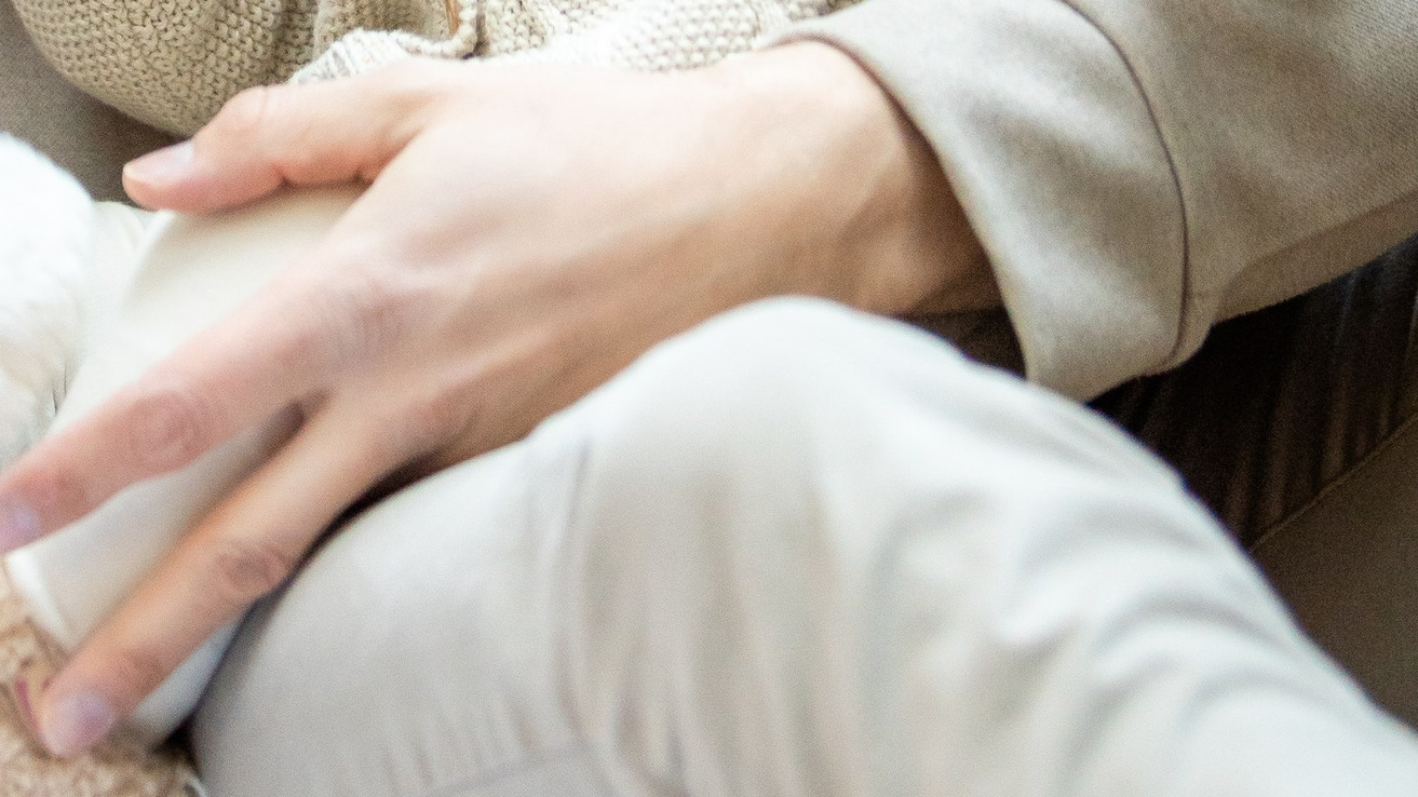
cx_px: 399
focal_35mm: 285
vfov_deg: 4.2
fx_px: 10714
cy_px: -478
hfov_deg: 7.6
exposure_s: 1/250
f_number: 2.8
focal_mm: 93
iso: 2000
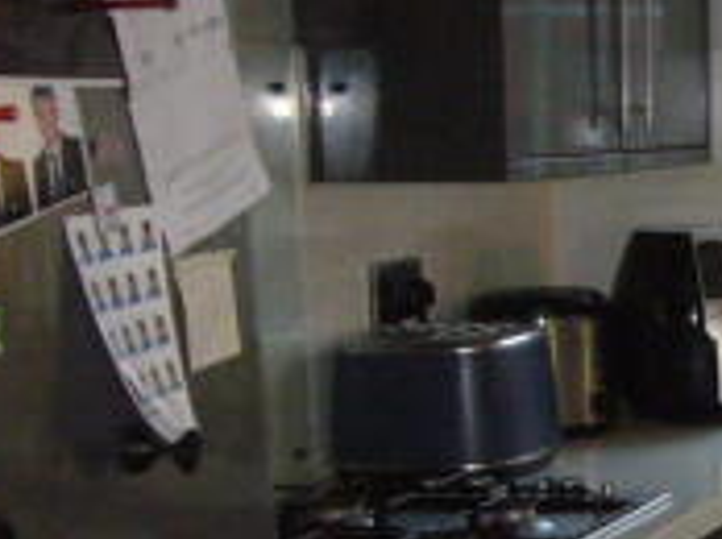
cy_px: 425
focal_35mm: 94
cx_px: 1019
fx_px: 1958
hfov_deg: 18.9
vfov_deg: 15.6
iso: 320
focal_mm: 4.6
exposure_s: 1/30
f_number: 2.8
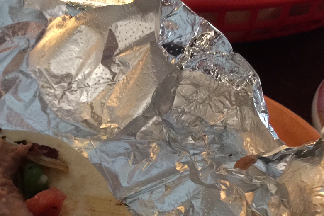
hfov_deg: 29.6
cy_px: 219
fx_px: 567
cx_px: -7
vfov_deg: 20.8
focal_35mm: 63
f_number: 2.2
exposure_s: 1/4
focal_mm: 4.15
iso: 100
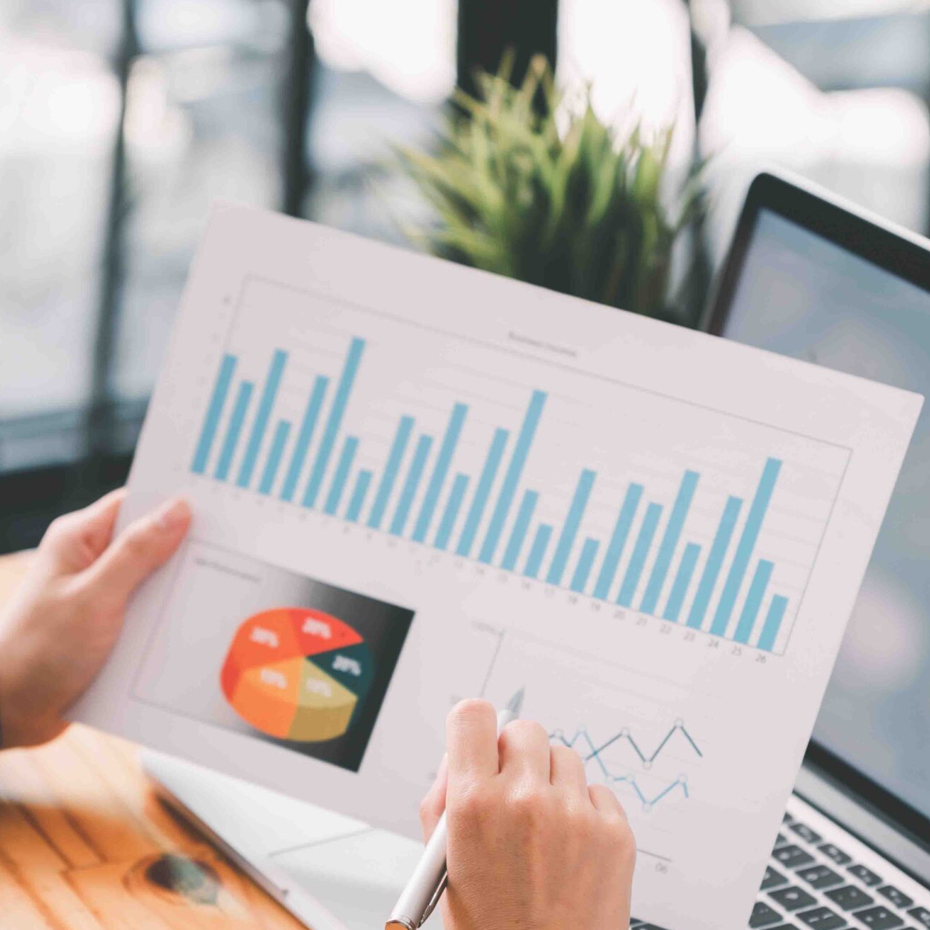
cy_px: 640
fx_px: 4164
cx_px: 561
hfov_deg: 12.7
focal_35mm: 137
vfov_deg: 12.7
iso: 320
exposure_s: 1/200
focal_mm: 82
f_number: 2.8
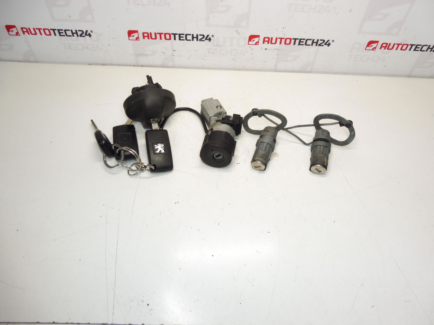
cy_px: 162
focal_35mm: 24
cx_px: 217
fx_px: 301
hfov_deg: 71.6
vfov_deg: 56.8
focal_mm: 4.3
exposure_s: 1/125
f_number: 3.5
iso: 200
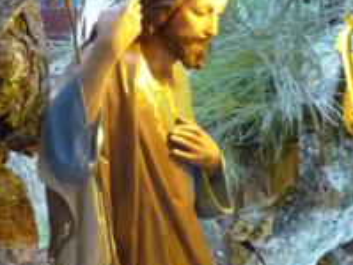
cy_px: 363
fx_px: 1834
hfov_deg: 10.9
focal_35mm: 180
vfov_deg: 8.1
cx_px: 310
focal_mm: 7.1
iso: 400
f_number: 3
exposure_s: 1/8
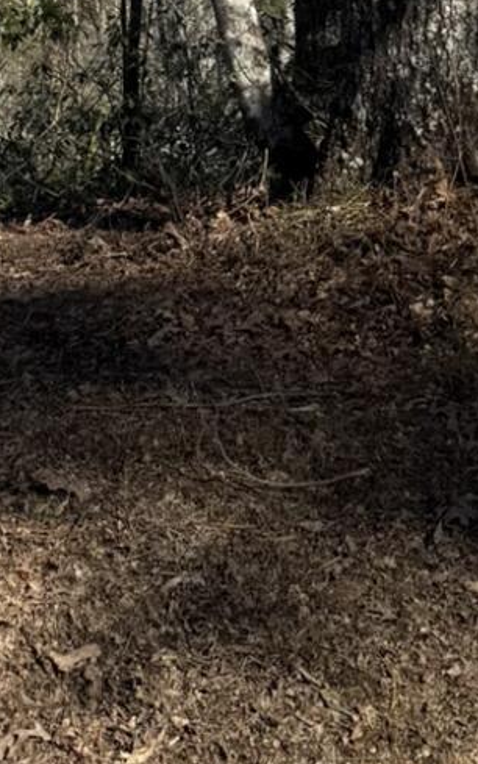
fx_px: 2166
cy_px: -706
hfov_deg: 12.5
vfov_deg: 16.1
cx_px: 56
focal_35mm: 104
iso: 80
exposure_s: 1/3425
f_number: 1.78
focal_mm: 6.76
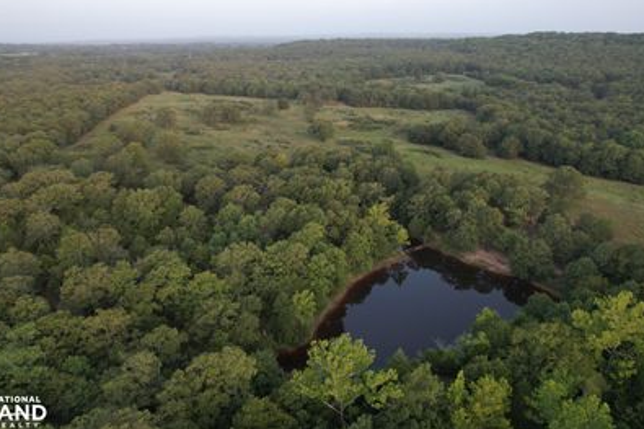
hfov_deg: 73.7
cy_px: 198
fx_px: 429
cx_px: 332
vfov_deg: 53.0
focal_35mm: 24
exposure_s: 1/30
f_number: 2.8
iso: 100
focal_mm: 8.38
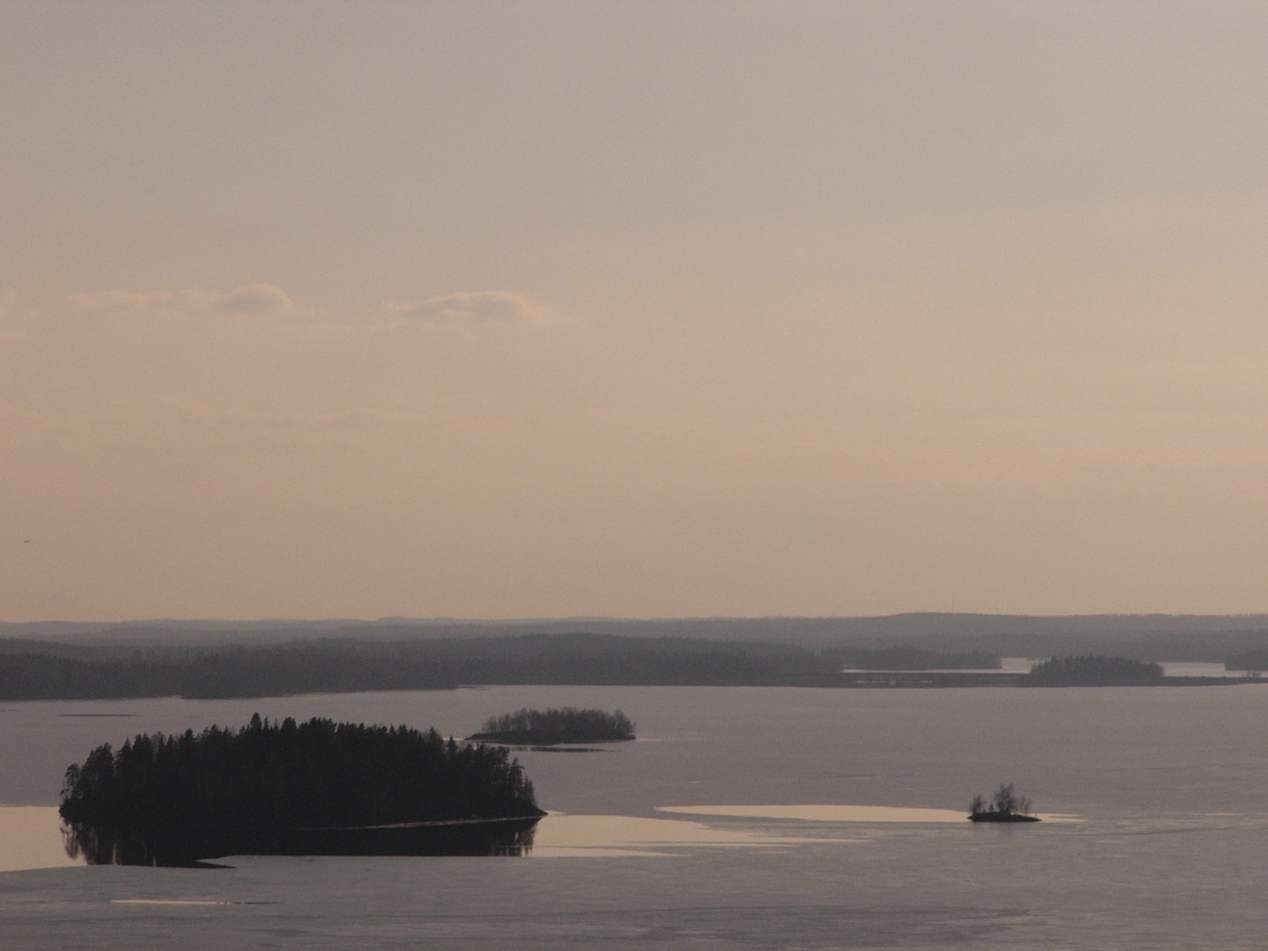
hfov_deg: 11.6
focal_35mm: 171
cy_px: 476
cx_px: 634
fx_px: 6264
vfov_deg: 8.7
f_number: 8
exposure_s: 1/800
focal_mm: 22.5
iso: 50
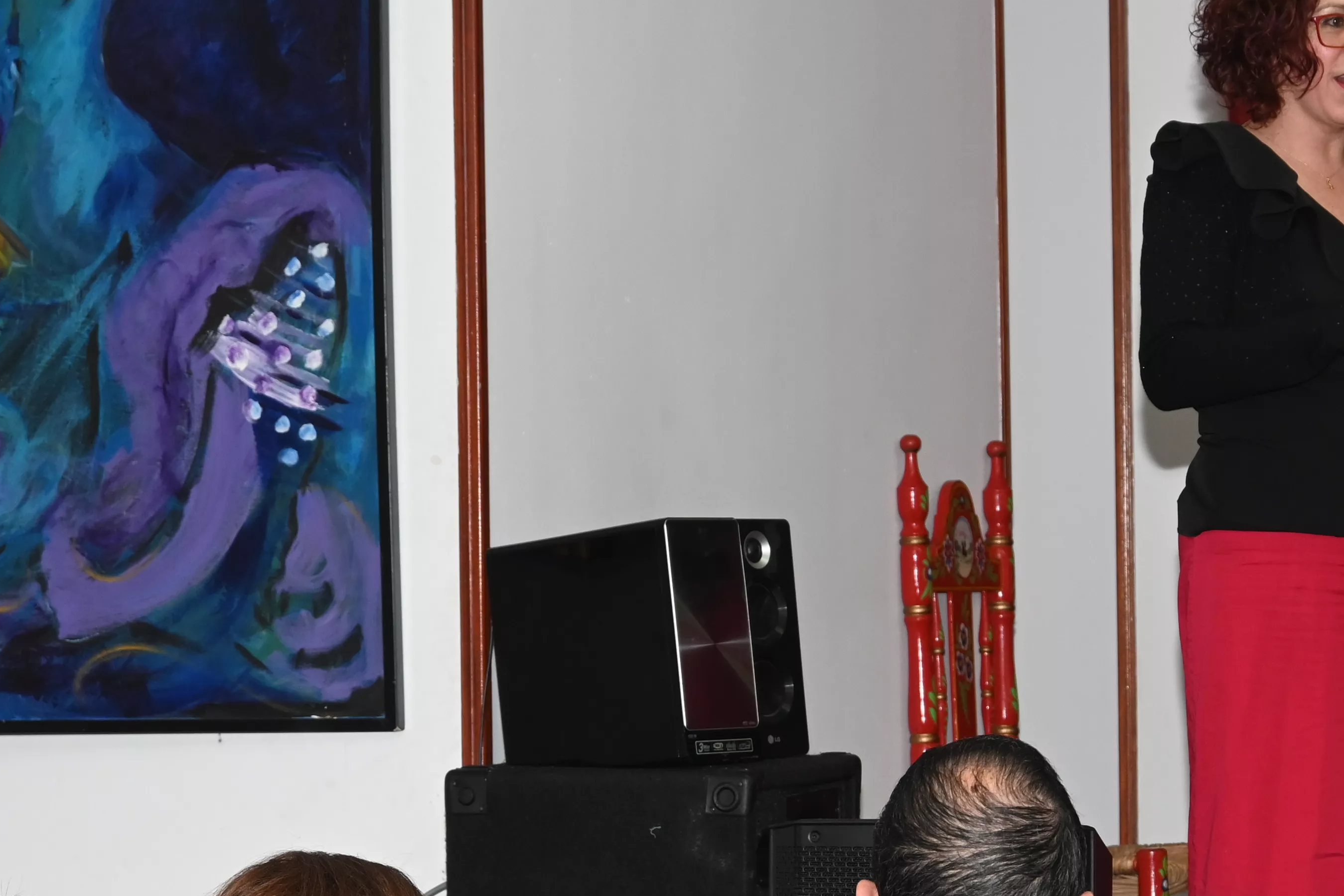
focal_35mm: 142
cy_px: 619
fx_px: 5301
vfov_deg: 9.7
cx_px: 1177
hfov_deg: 14.3
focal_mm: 46
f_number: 6
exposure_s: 1/60
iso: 400
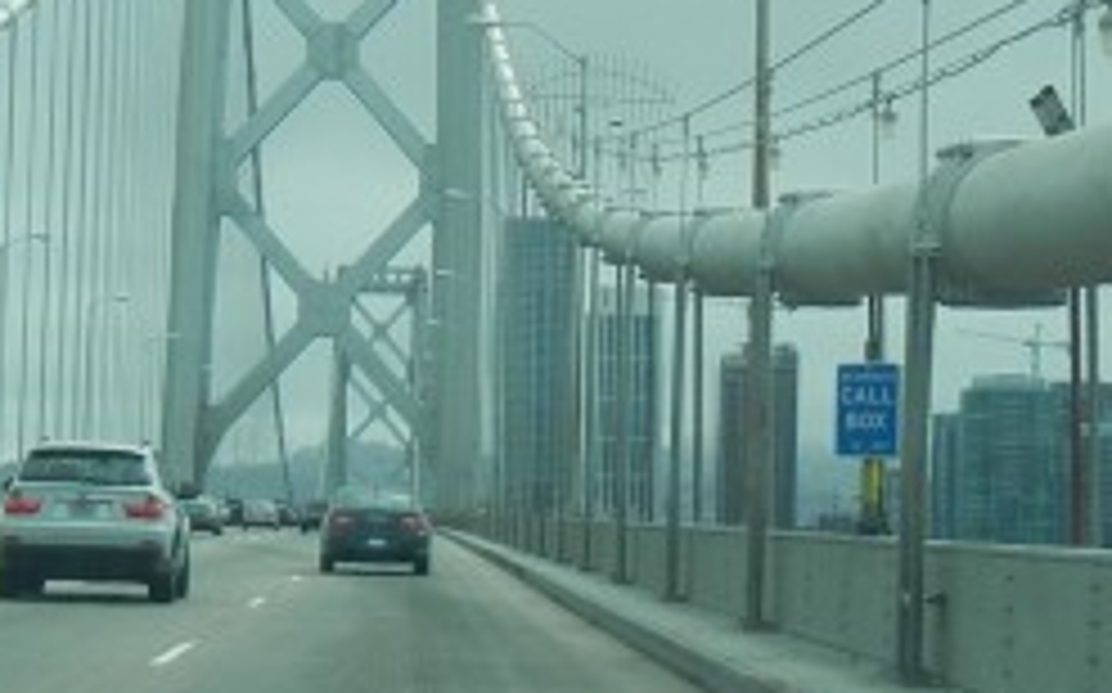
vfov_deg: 9.9
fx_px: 3998
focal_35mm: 132
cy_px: 184
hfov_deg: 15.8
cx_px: 581
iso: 160
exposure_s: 1/342
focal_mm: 5.4
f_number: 7
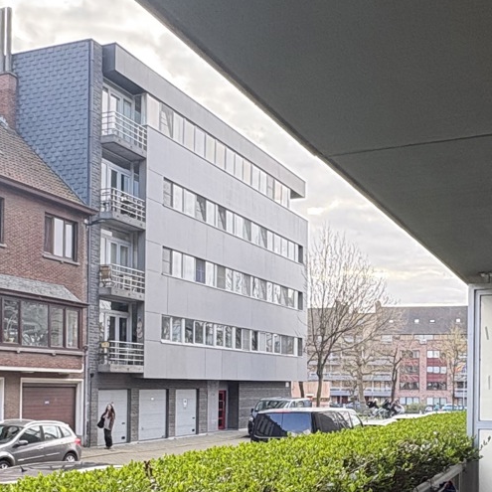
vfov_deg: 34.5
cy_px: 374
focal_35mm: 48
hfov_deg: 35.3
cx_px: 269
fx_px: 772
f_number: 2.2
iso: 64
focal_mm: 2.22
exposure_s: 1/208
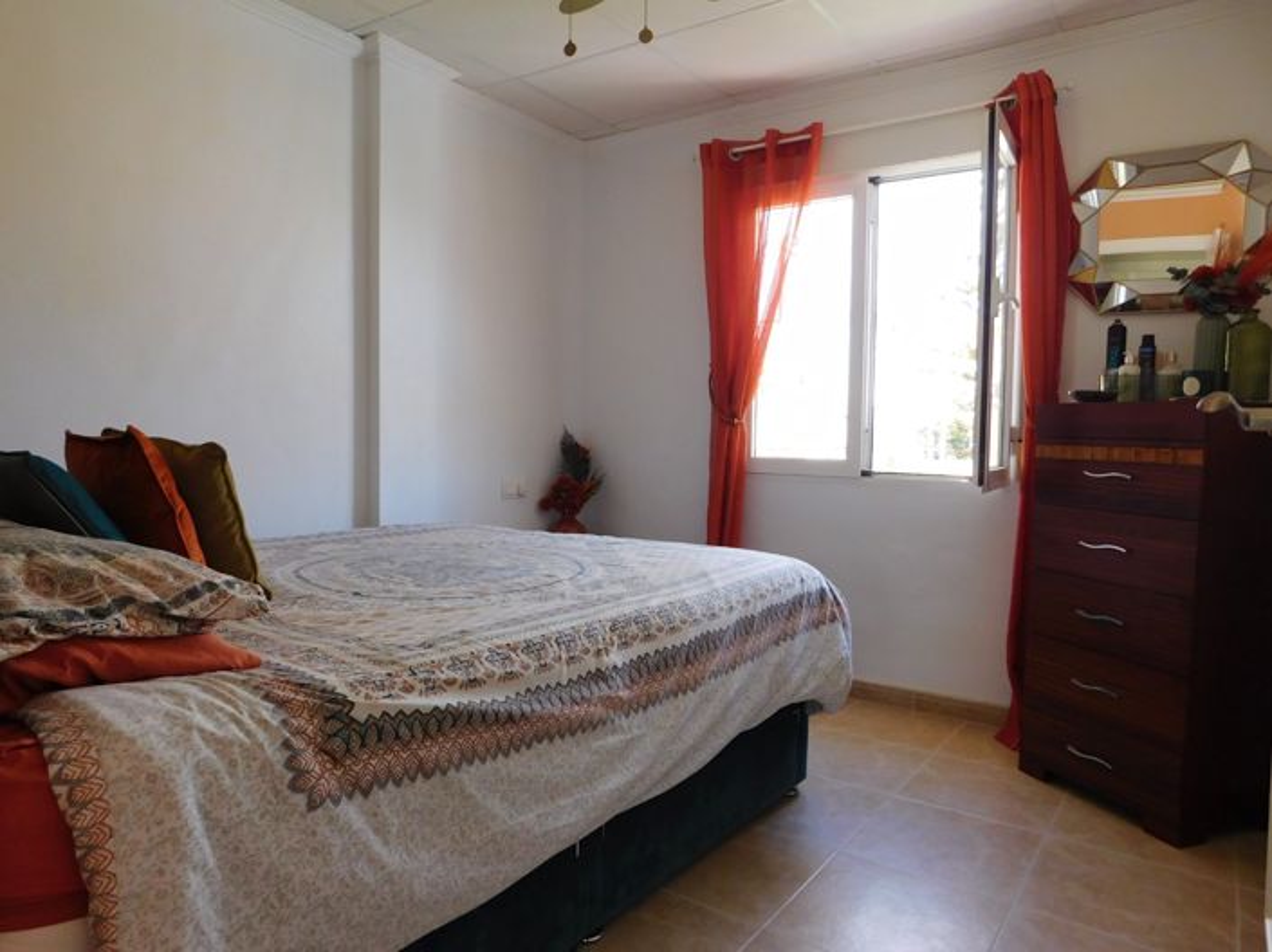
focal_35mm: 23
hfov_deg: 74.0
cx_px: 636
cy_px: 476
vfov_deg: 58.8
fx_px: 845
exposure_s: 1/100
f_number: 3
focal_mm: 4
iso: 125
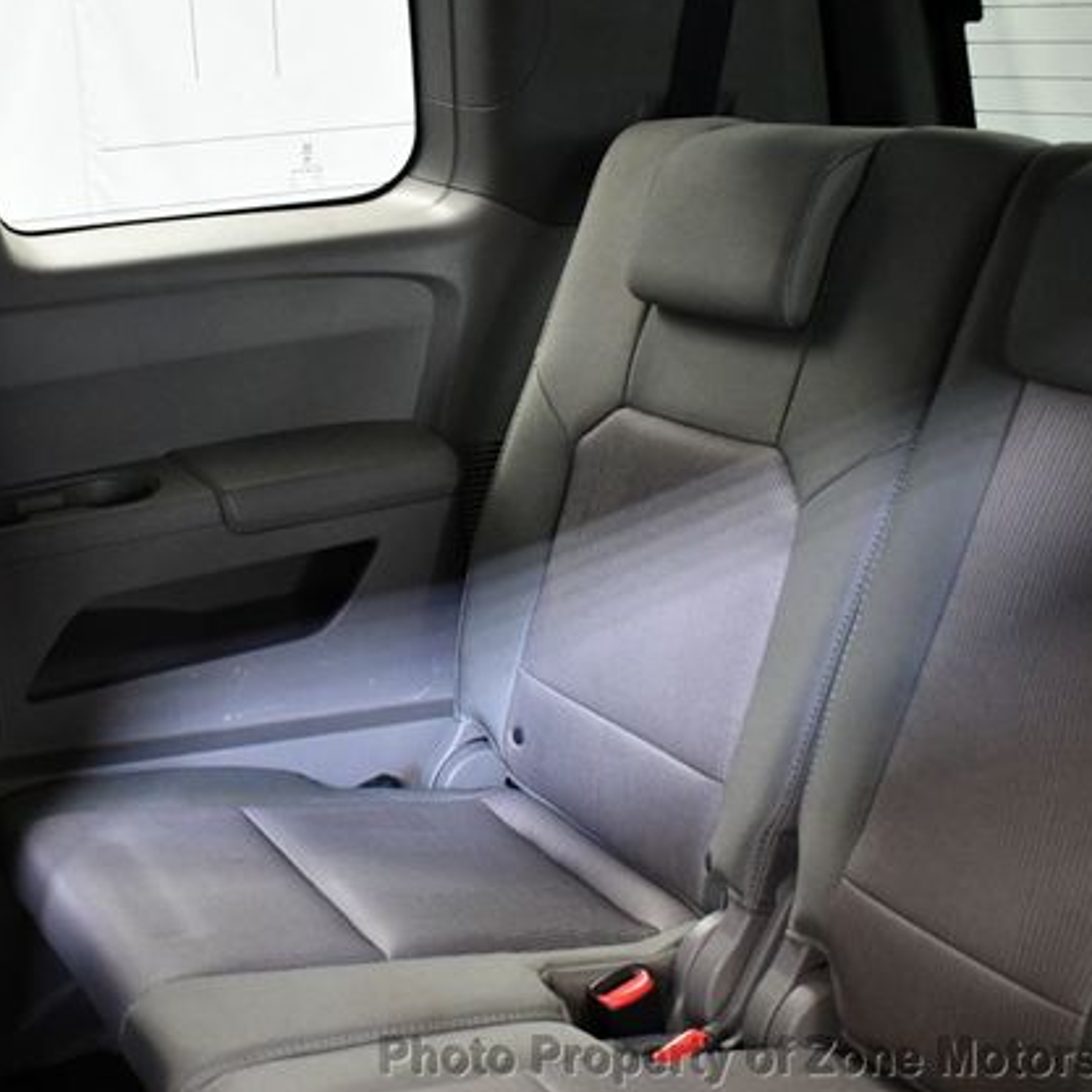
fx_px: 1677
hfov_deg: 35.6
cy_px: 547
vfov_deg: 36.1
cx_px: 348
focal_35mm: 47
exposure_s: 1/60
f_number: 3.5
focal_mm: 18
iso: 3200
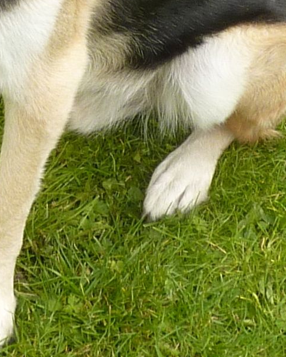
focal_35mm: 158
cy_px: -163
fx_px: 1671
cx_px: 58
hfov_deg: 9.8
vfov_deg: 11.7
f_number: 4
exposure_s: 1/125
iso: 80
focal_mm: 4.4
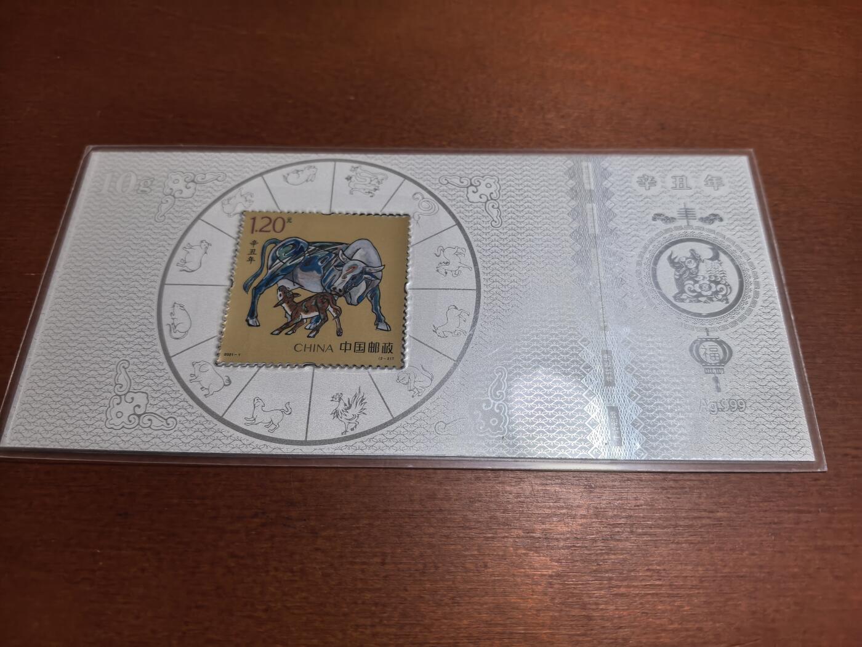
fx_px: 598
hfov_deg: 71.6
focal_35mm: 24
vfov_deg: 56.8
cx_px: 431
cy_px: 324
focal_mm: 5.75
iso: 200
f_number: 2
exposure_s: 1/100
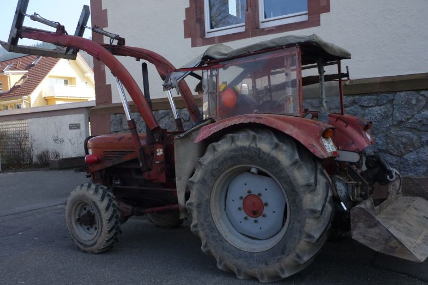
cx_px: 211
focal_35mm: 35
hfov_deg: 54.4
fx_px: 416
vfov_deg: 37.8
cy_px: 160
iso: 80
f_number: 2.8
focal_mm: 5.5
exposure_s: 1/400
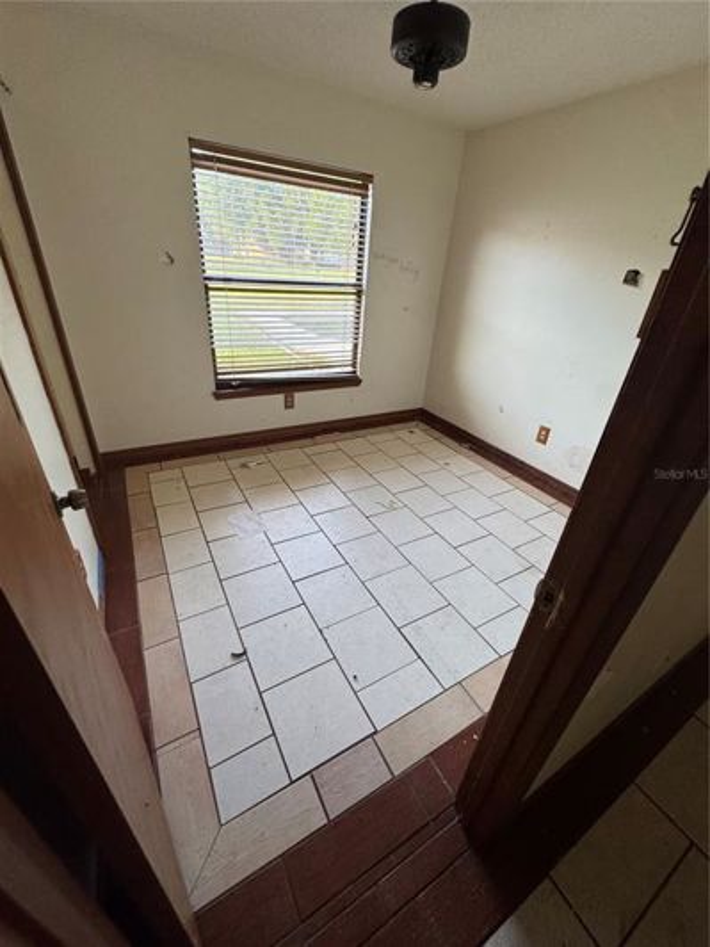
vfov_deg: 102.1
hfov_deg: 85.7
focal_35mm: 14
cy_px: 474
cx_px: 355
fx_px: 383
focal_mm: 2.22
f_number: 2.2
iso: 200
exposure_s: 1/99
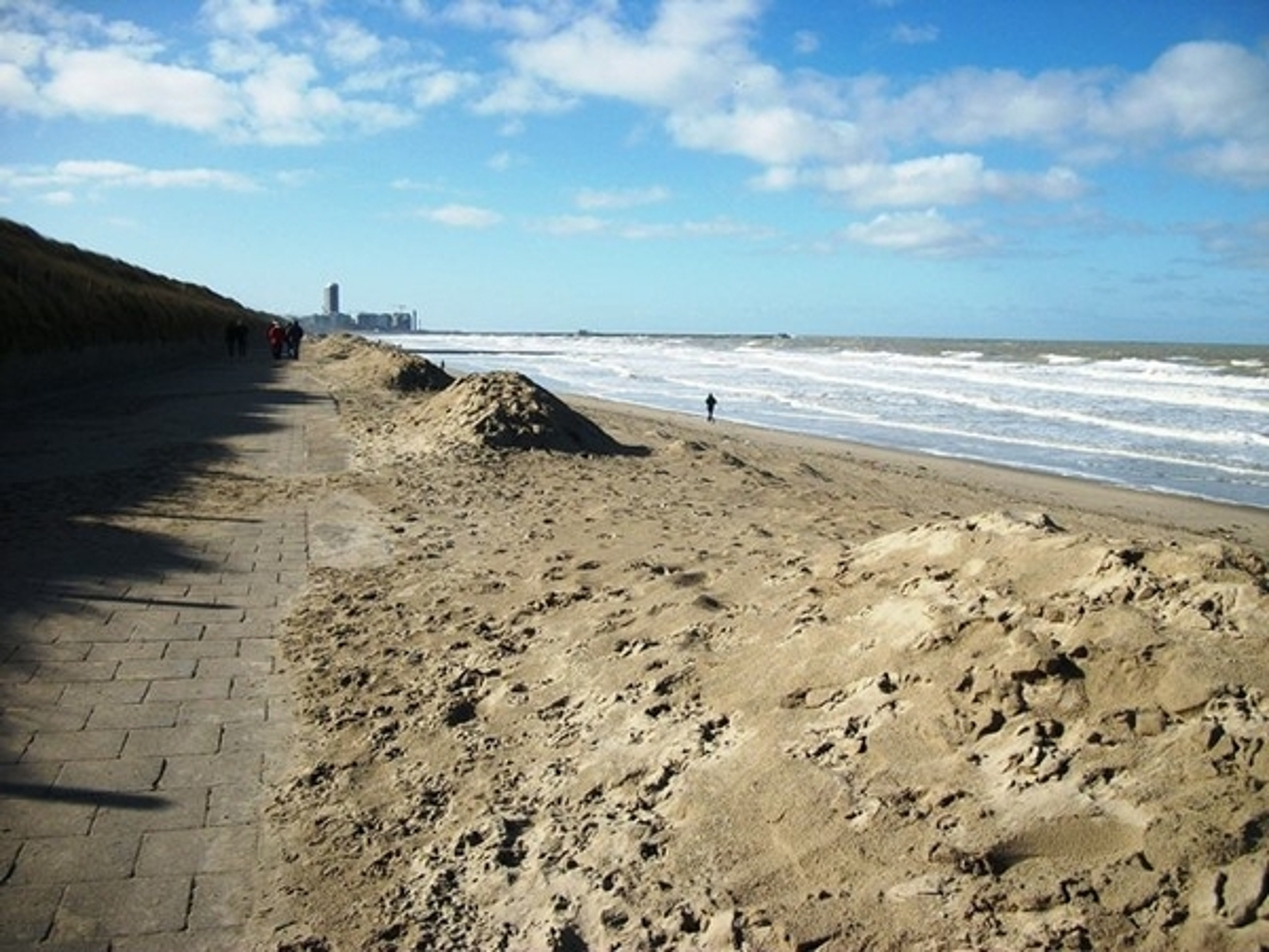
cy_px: 476
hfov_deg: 56.8
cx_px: 634
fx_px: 1173
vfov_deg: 44.2
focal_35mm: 32
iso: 80
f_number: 8.8
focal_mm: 5.7
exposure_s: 1/200
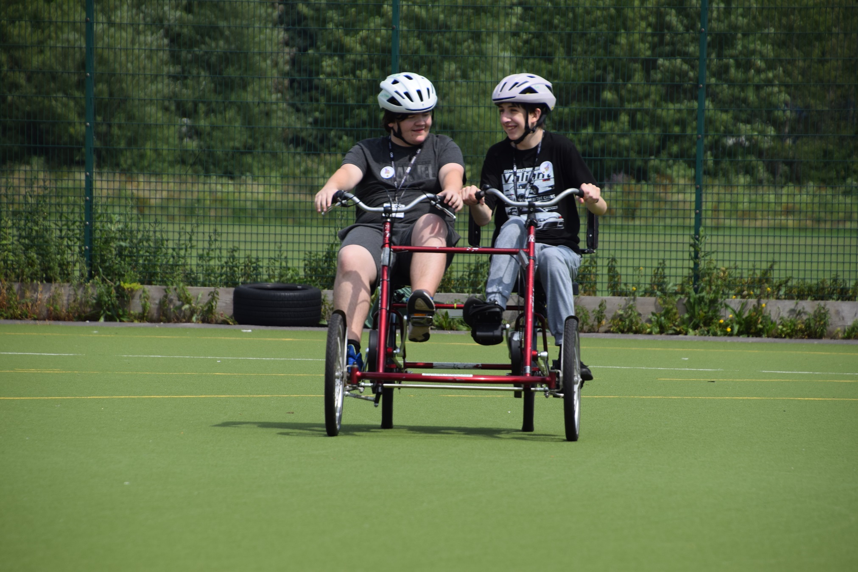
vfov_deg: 4.4
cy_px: 286
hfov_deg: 6.5
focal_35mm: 315
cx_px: 429
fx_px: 7509
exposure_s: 1/800
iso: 200
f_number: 7.1
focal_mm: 210
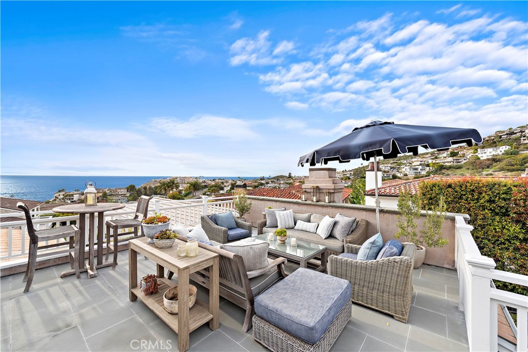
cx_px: 264
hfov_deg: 104.2
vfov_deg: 81.2
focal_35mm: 14
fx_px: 205
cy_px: 176
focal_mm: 14
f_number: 7.1
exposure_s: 1/50
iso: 160
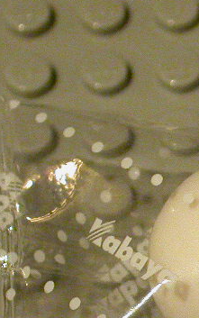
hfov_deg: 5.0
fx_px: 2262
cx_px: 357
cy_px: 296
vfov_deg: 8.0
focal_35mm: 261
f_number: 3.6
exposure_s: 1/46.6
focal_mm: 17.7
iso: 400
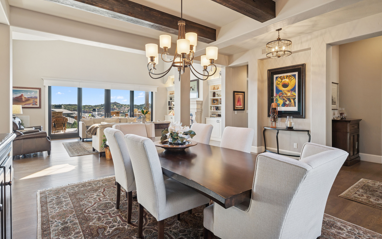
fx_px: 198
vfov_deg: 62.2
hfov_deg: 88.0
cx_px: 193
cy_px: 112
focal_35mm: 19
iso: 400
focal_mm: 18
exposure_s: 1/40
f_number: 9
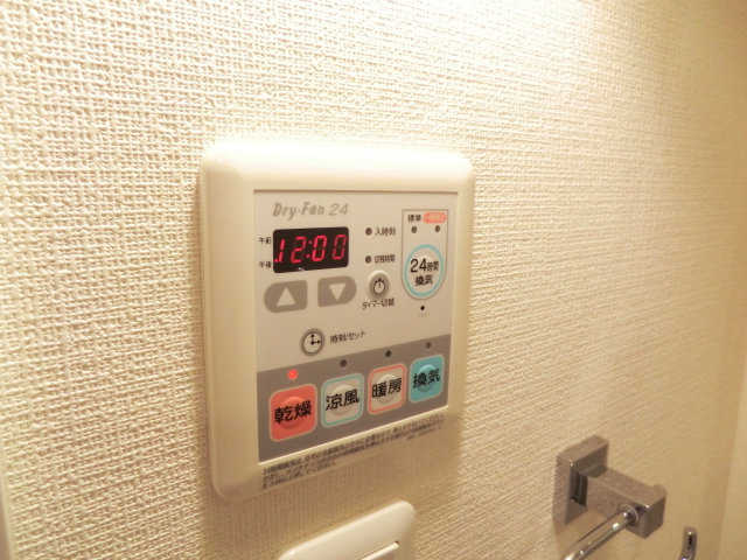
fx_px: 518
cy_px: 280
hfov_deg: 71.6
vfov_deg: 56.8
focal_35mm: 24
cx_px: 374
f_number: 3.2
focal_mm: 4.3
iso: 250
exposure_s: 1/60
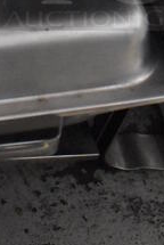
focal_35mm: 140
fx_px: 954
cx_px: 124
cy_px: -29
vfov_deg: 14.3
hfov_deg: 9.8
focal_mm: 22
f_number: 3.8
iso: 7200
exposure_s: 1/125
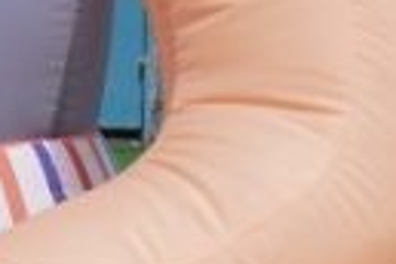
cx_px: -522
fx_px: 2090
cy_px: -339
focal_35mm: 190
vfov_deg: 6.9
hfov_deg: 9.7
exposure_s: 1/400
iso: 100
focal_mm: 16
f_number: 8
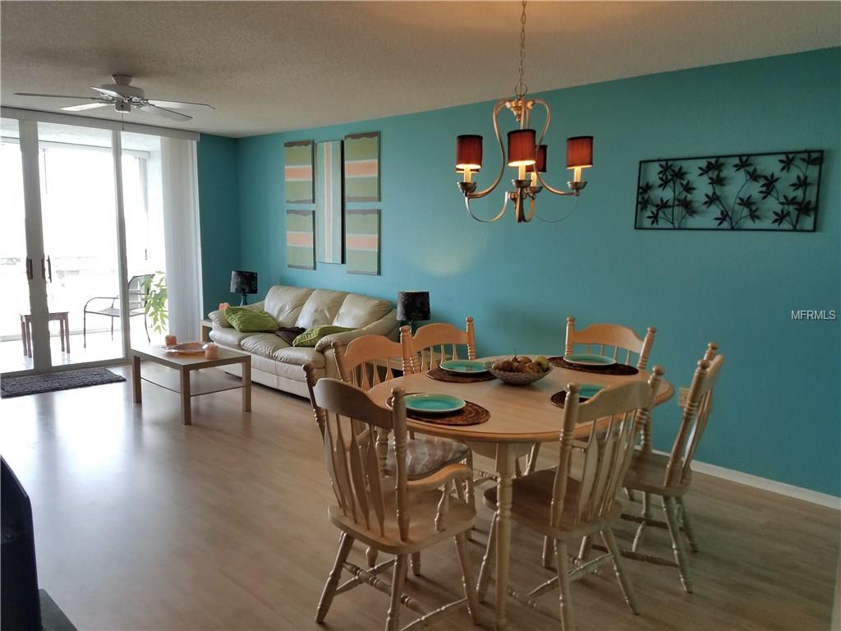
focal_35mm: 26
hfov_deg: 67.3
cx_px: 420
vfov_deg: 53.1
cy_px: 316
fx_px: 632
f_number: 1.7
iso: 64
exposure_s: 1/120
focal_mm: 4.2
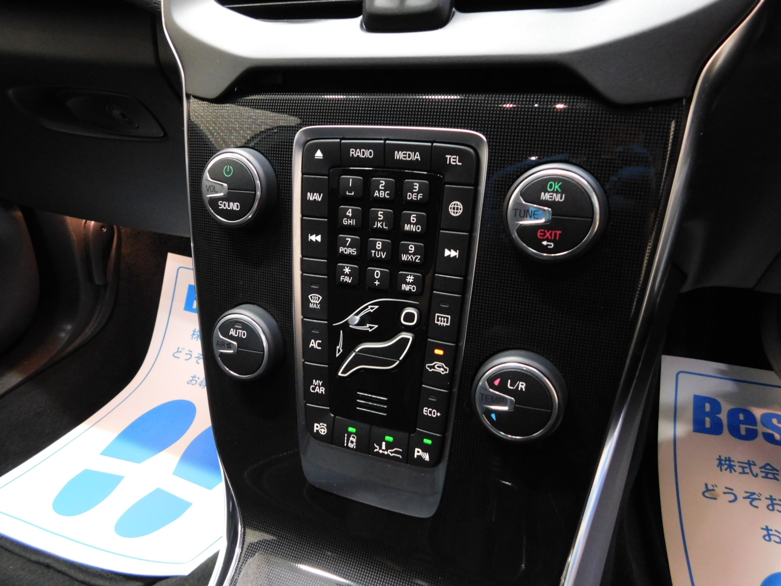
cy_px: 293
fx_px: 519
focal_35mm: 23
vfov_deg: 58.9
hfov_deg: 73.9
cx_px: 390
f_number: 3
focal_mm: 4
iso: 560
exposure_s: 1/8
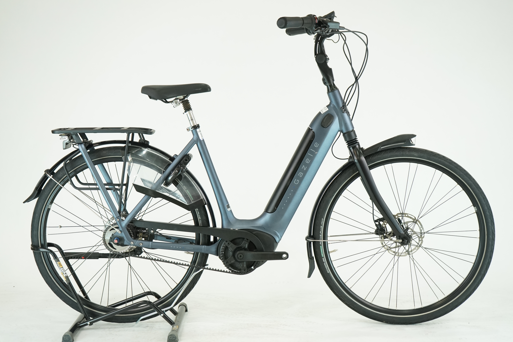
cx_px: 256
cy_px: 171
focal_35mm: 52
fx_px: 741
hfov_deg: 38.2
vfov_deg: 26.0
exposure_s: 1/200
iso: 1600
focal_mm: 52
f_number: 5.6
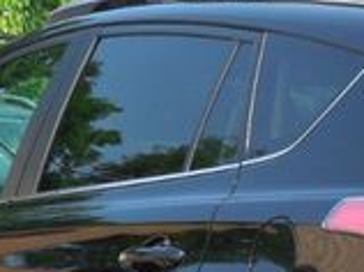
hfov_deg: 6.3
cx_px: 348
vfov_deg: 4.7
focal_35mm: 316
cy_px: 323
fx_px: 3318
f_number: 4.5
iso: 125
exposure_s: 1/160
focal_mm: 14.1
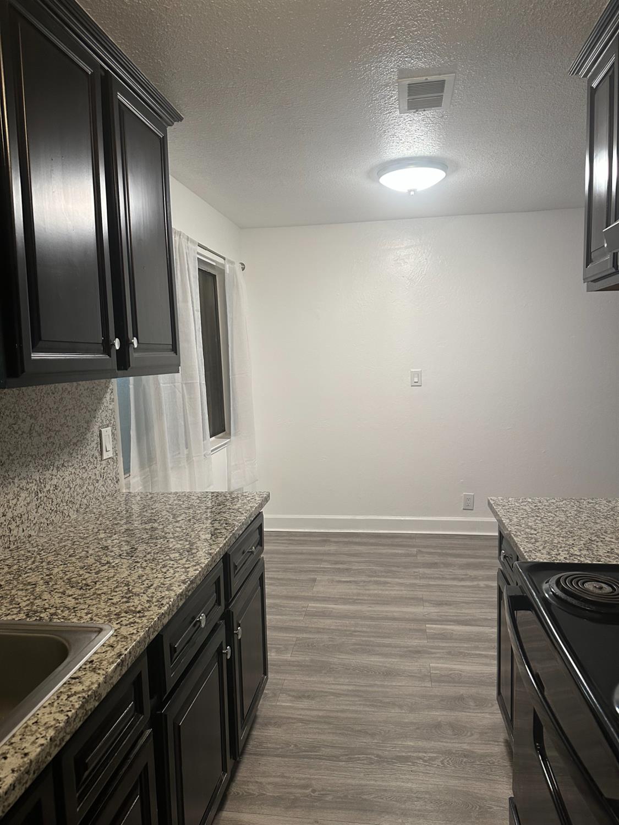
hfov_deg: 56.8
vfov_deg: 71.6
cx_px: 310
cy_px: 412
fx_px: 572
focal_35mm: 24
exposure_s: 1/60
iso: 250
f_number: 1.78
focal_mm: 6.86
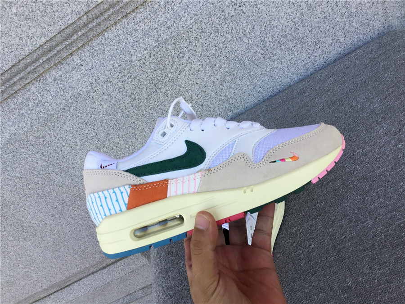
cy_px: 152
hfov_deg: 58.4
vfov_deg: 45.4
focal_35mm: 31
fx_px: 363
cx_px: 202
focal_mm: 3.3
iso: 25
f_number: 2.4
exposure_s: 1/206
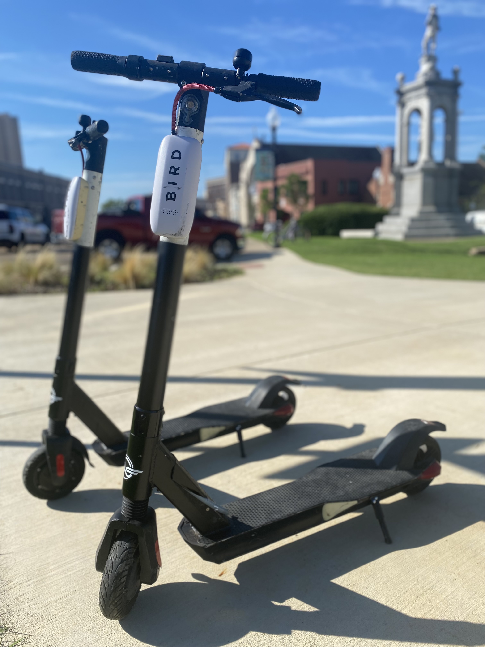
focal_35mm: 26
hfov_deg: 53.1
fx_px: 486
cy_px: 324
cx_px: 242
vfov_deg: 67.3
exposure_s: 1/3125
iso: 32
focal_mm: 4.25
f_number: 1.8
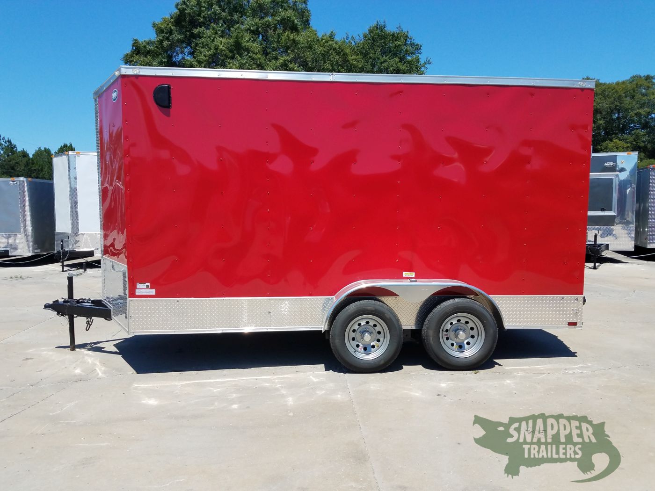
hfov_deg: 67.3
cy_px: 246
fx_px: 492
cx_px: 328
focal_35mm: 26
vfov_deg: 53.1
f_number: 1.7
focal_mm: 4.2
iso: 40
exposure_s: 1/1952
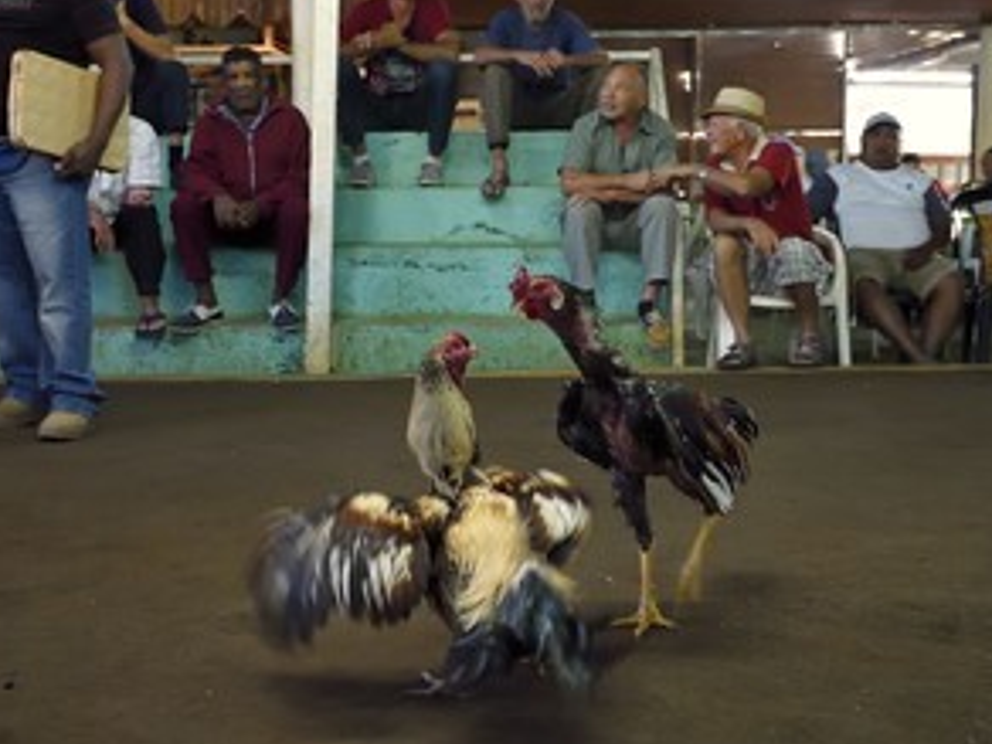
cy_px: 296
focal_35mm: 40
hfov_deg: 46.4
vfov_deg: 35.8
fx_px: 1146
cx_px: 372
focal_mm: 29
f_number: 5
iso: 6400
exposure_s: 1/125
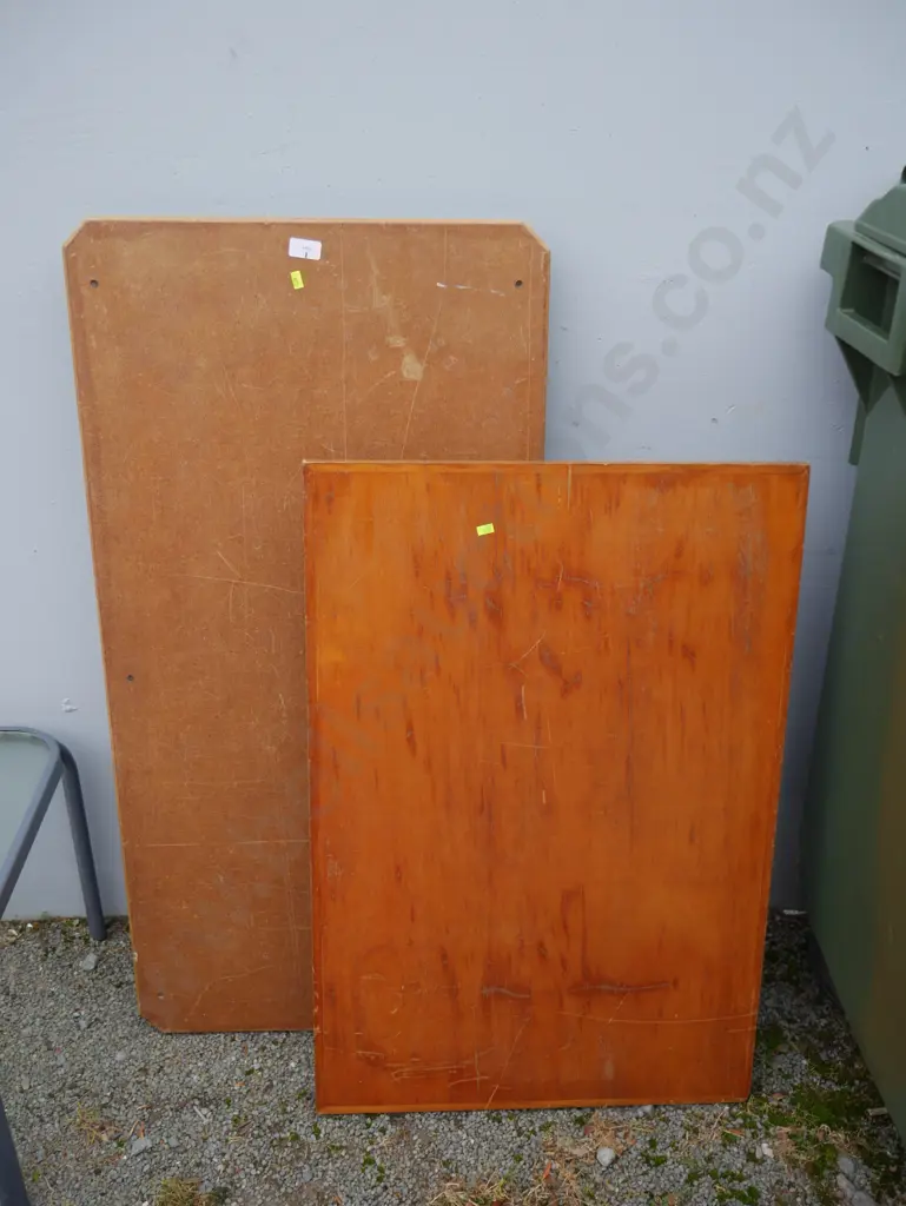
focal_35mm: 30
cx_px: 453
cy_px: 603
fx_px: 1046
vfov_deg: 59.9
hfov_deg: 46.8
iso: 200
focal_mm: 15
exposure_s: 1/125
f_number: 4
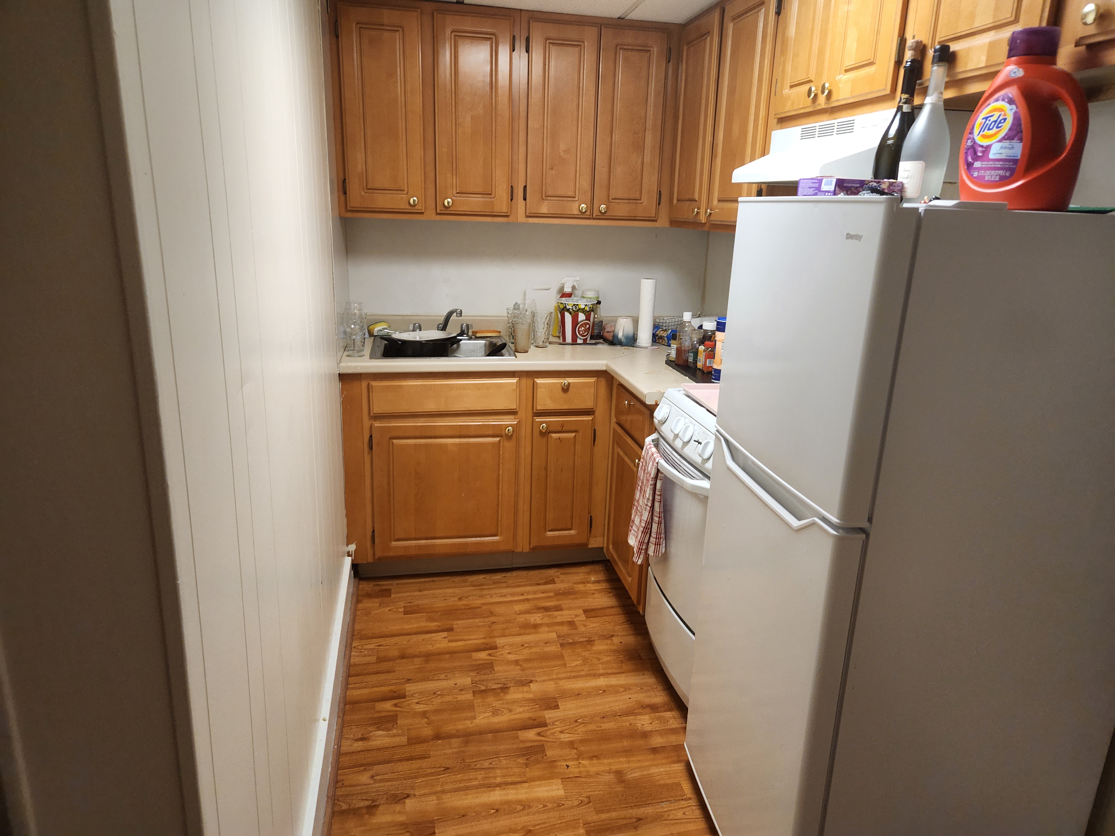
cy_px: 418
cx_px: 558
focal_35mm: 23
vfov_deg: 58.9
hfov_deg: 73.9
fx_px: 741
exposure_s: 1/120
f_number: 1.8
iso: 250
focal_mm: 5.4
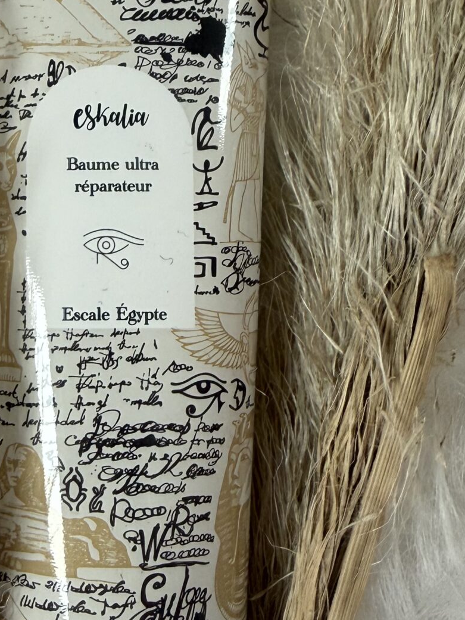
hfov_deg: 24.5
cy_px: 272
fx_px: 1057
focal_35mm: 59
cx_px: 107
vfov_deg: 32.7
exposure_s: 1/100
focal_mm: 2.22
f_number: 2.2
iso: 125
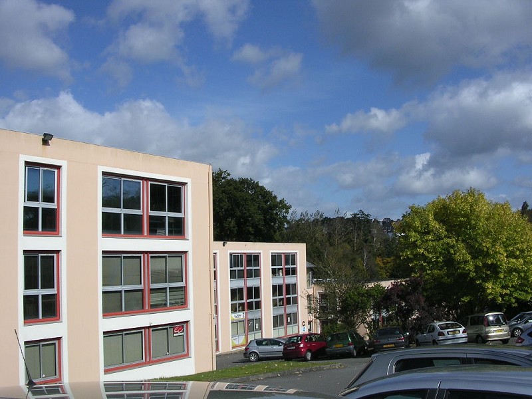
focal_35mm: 38
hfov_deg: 49.0
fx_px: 584
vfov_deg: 37.7
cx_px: 266
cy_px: 200
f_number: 5.6
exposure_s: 1/618
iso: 100
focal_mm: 5.8
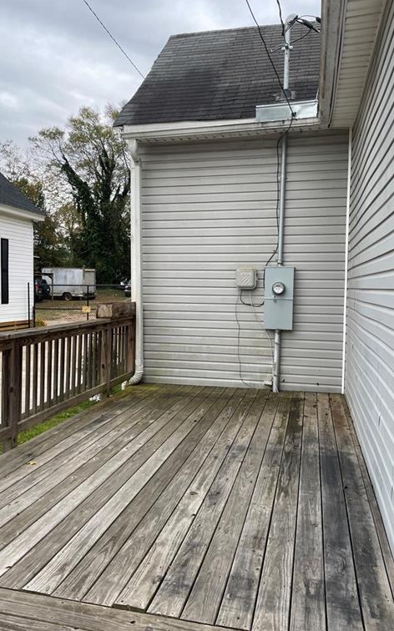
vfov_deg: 66.5
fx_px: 481
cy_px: 311
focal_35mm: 28
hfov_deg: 44.5
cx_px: 186
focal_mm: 4.2
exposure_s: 1/355
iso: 32
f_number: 1.6
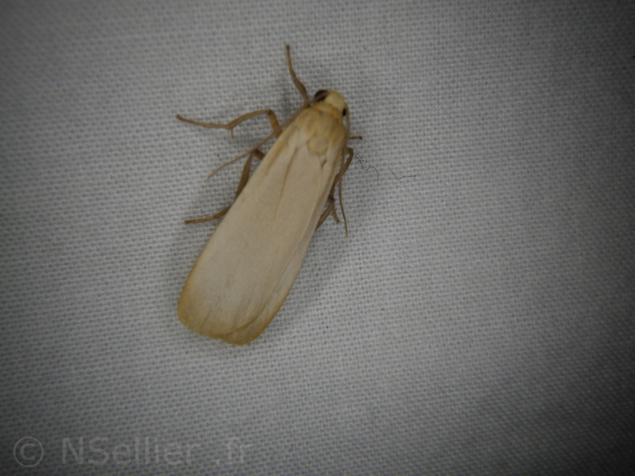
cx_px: 318
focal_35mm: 42
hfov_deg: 44.8
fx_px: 770
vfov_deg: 34.3
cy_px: 238
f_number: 5
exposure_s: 1/1500
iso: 125
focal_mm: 7.5
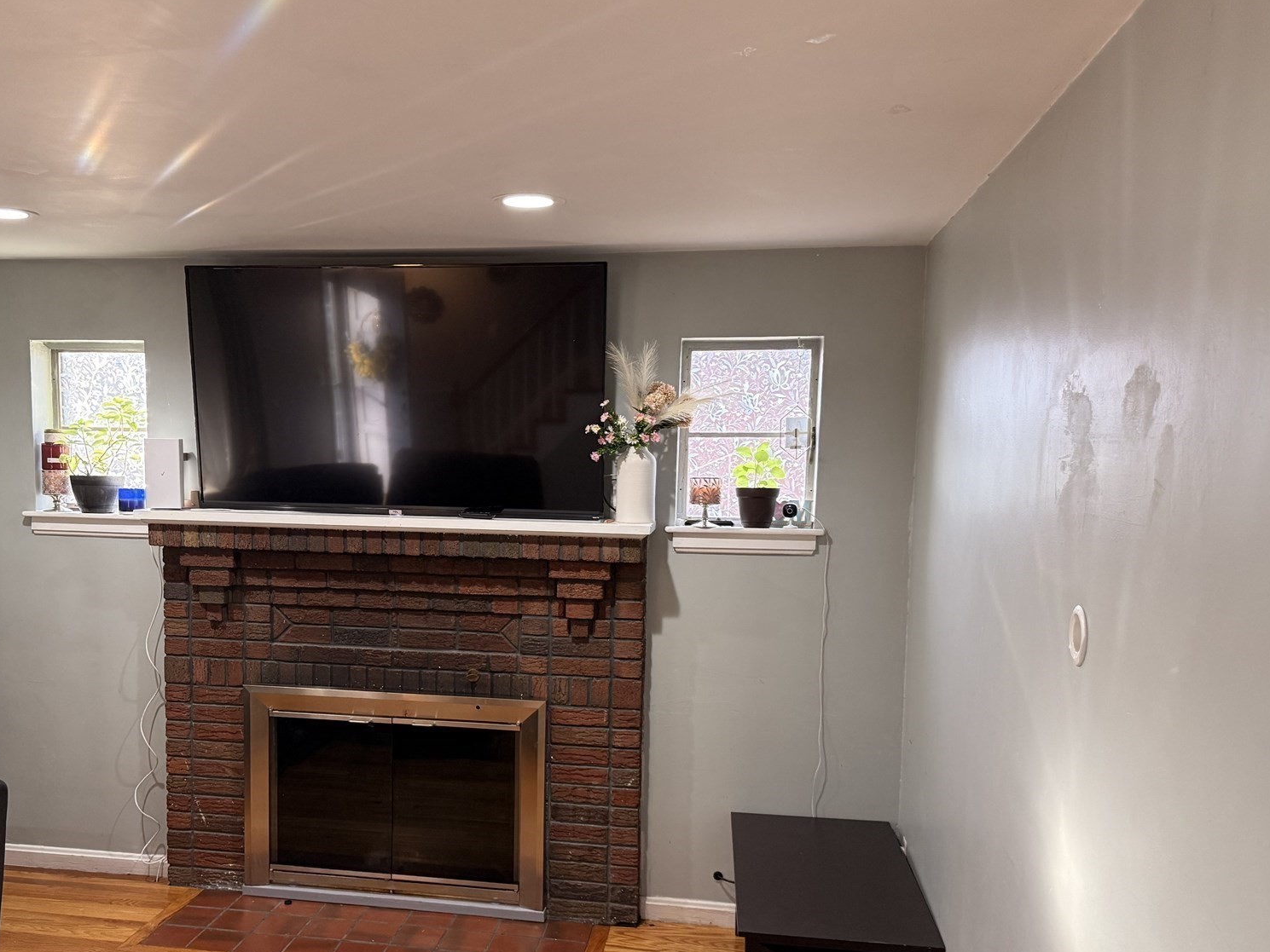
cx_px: 497
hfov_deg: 54.9
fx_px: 1211
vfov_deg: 42.7
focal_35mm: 33
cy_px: 582
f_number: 1.78
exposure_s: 1/120
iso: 320
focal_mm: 6.76
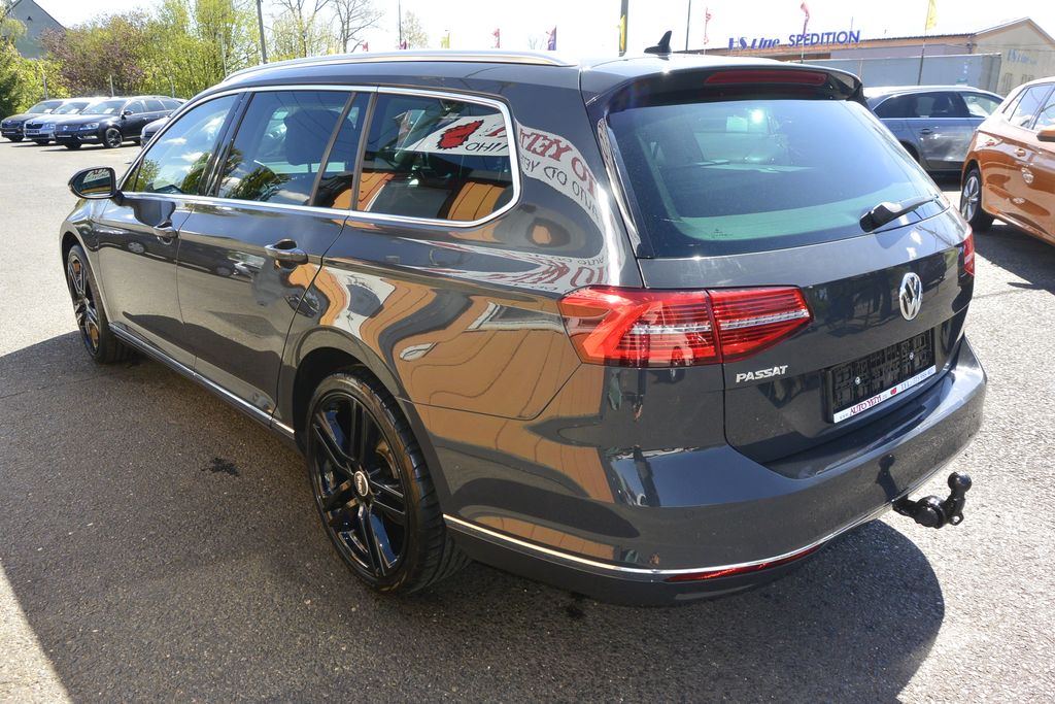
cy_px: 352
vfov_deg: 47.9
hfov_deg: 67.4
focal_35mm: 27
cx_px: 528
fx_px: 791
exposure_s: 1/250
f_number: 5
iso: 160
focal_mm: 10
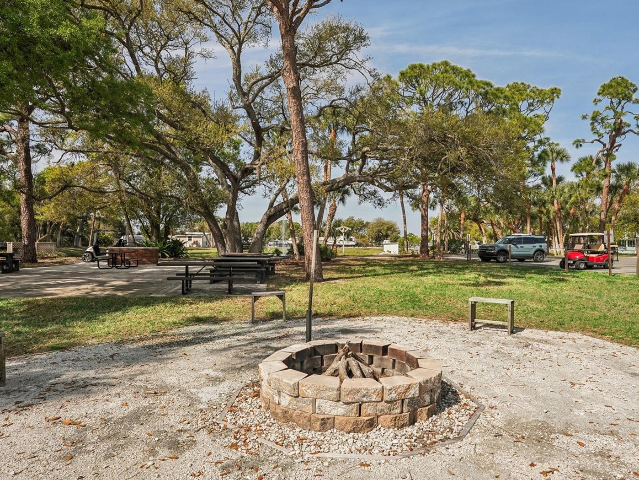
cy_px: 243
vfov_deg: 61.1
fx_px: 406
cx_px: 346
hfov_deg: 76.2
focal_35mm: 22
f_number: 8
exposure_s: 1/1600
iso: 400
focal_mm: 20
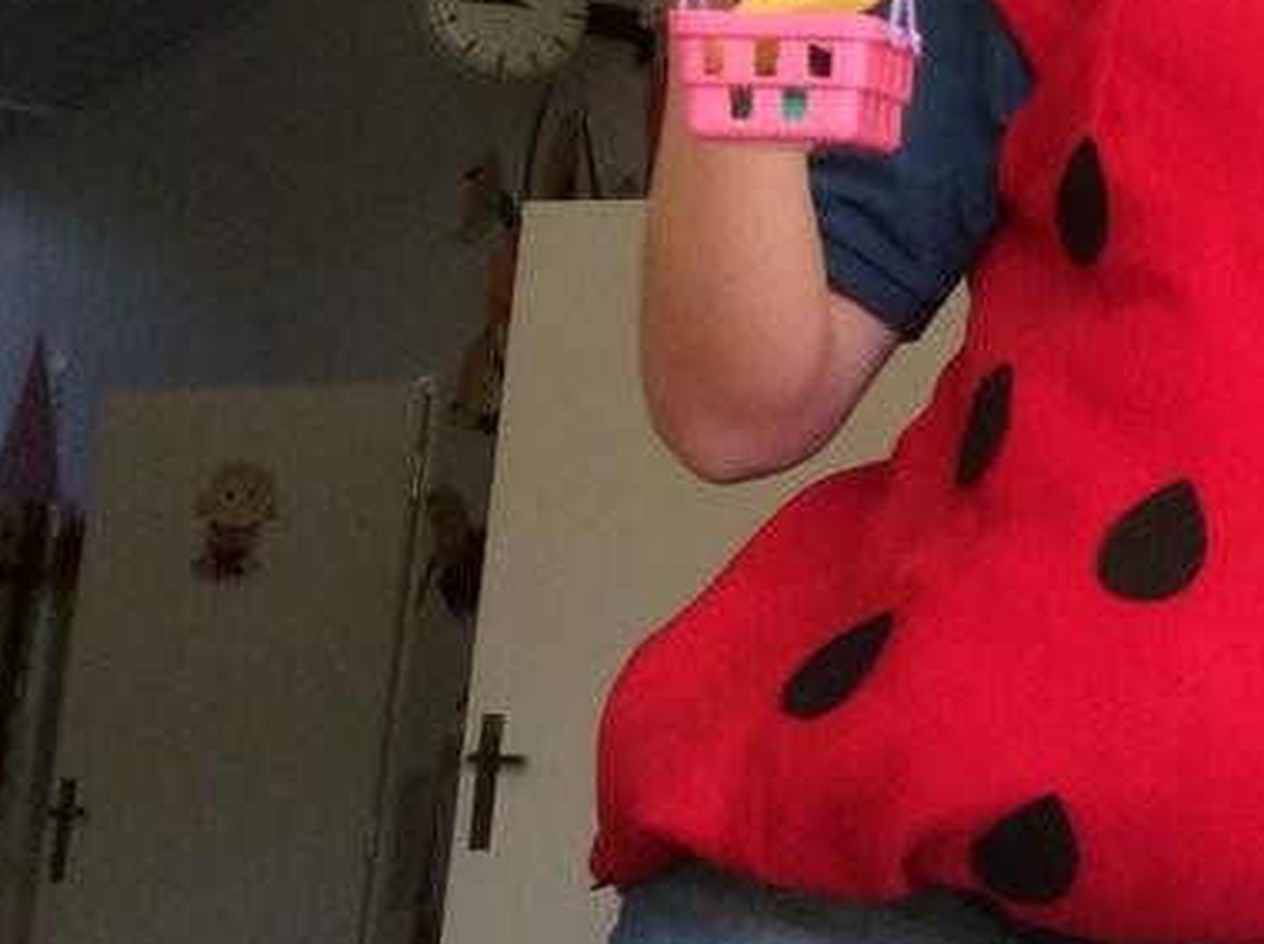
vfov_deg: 13.0
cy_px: 282
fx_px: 4120
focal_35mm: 113
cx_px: 2181
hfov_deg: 15.3
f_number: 2.4
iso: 40
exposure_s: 1/25
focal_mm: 3.3
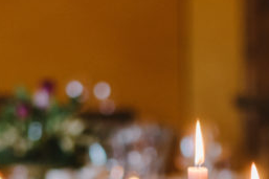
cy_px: 280
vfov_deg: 6.2
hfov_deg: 9.2
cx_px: 416
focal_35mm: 217
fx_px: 1620
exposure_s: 1/80
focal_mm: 58
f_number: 2.5
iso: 640
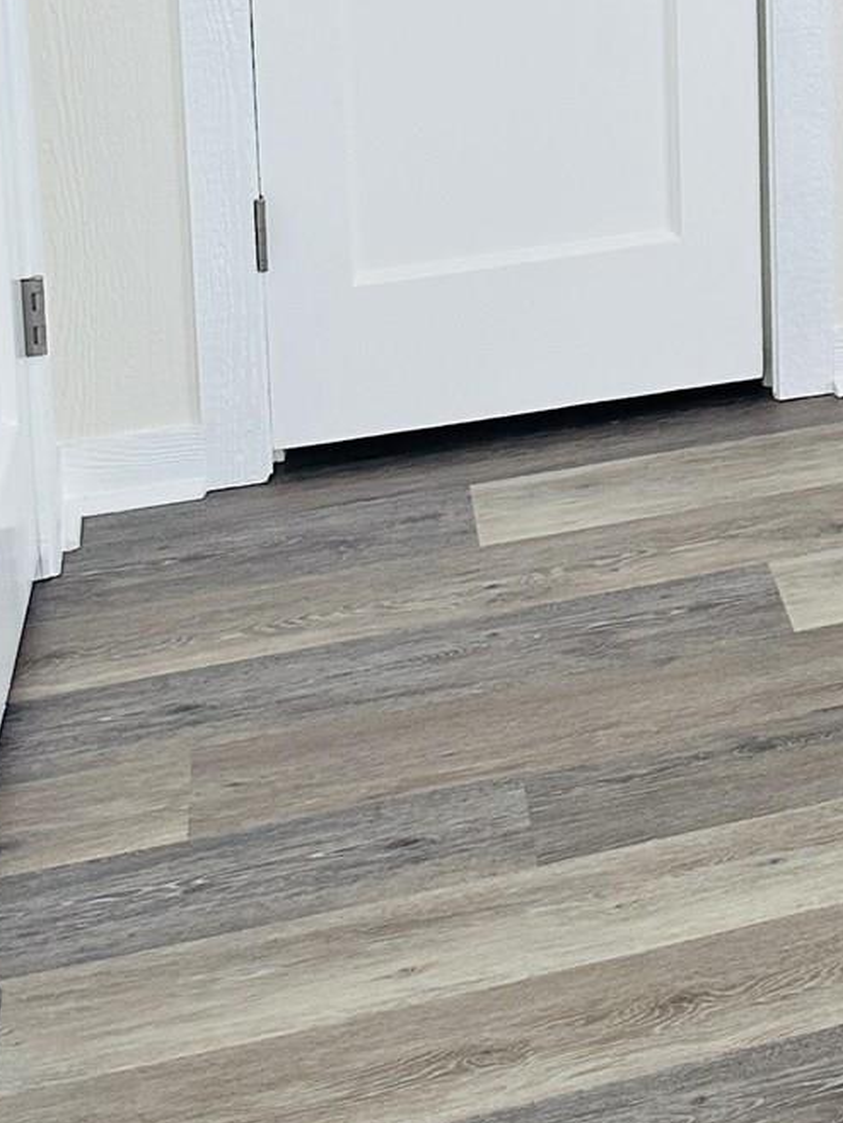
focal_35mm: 84
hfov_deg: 15.8
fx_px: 2726
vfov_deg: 20.8
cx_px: 1367
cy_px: -410
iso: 125
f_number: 1.78
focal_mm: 6.86
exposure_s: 1/121
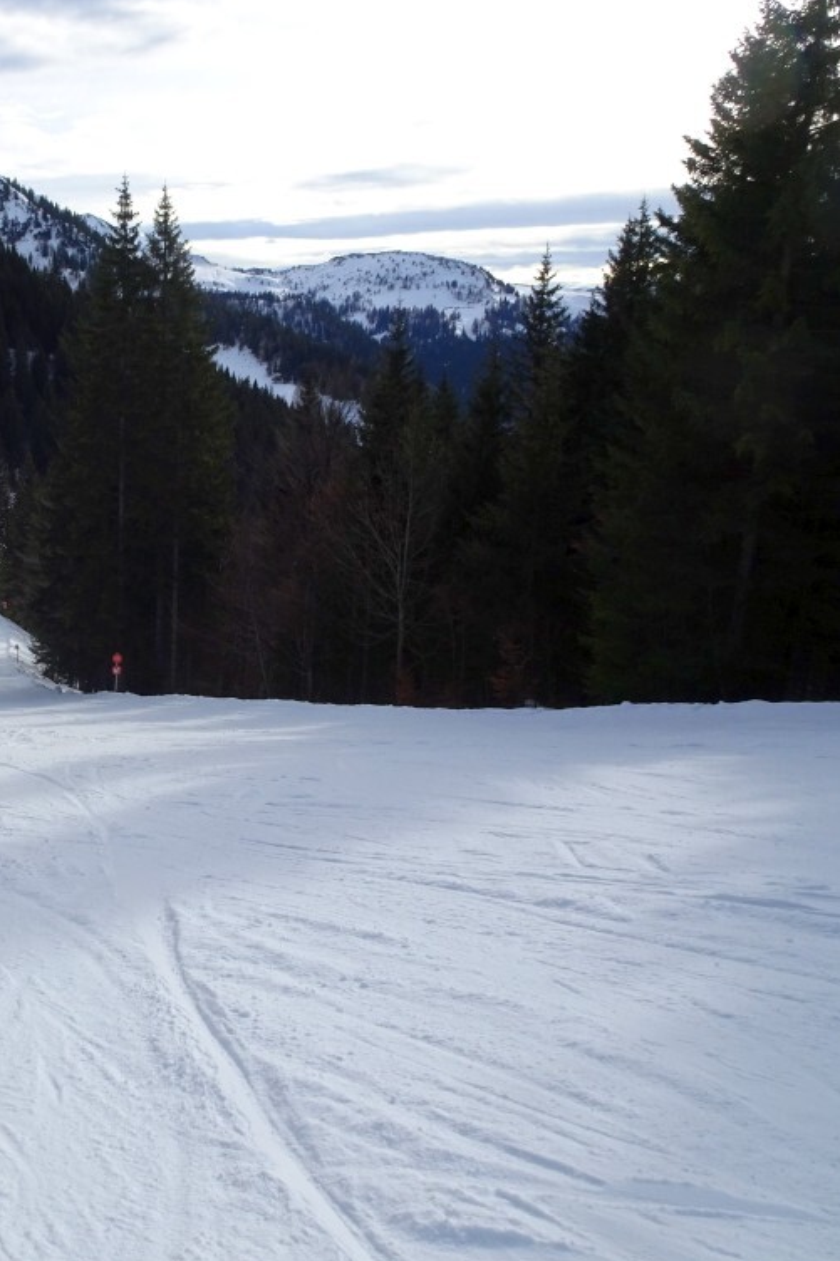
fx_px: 1190
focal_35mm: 34
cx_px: -3
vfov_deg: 55.8
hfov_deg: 35.2
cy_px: 639
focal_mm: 4.1
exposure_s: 1/800
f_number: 3.5
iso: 80
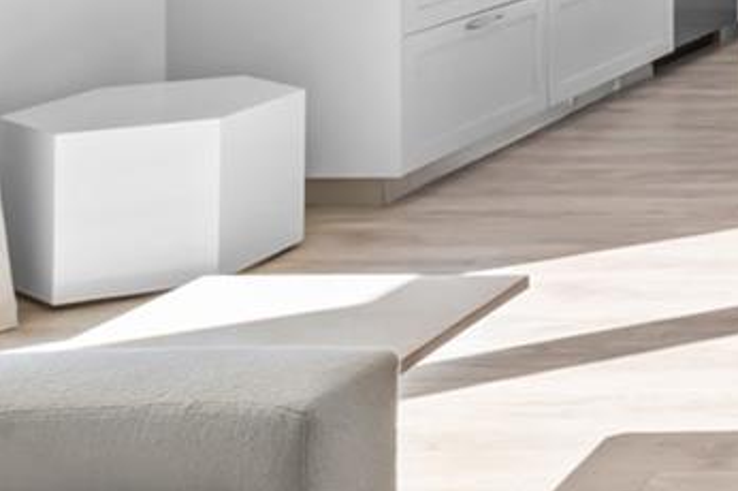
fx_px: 1563
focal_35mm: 76
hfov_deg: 19.3
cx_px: 1363
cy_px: -301
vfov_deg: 16.0
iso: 250
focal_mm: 16.5
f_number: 16
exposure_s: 1/4
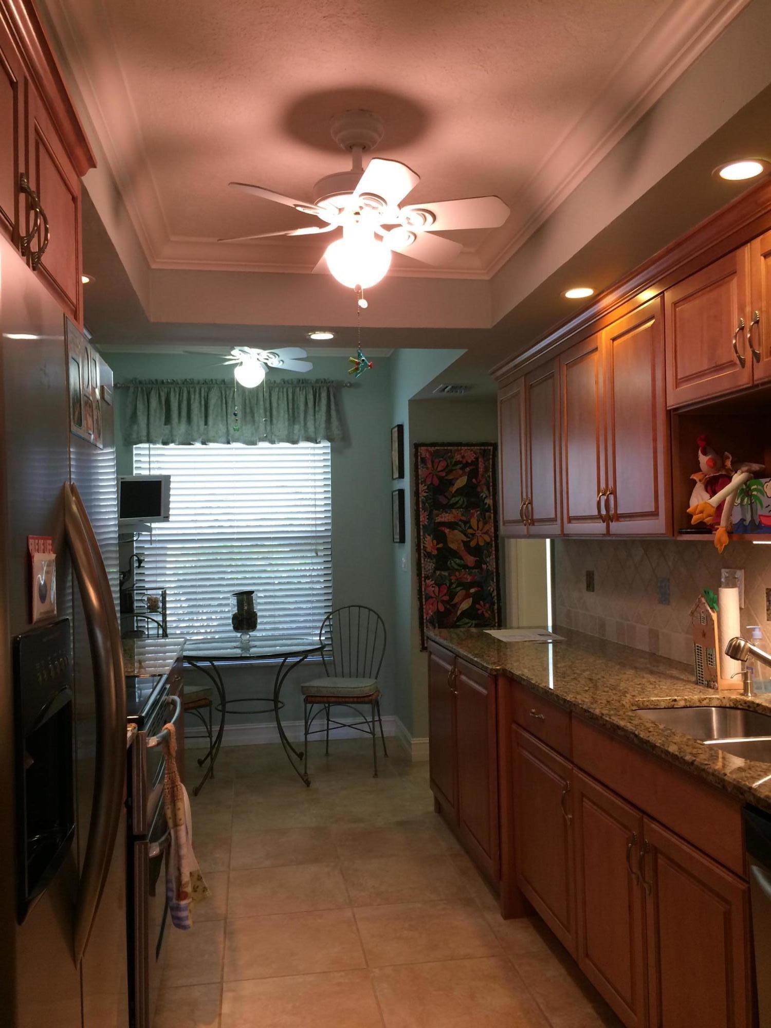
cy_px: 514
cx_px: 386
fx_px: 861
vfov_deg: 61.7
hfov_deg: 48.2
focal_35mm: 29
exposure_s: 1/30
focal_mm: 4.15
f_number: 2.2
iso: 80
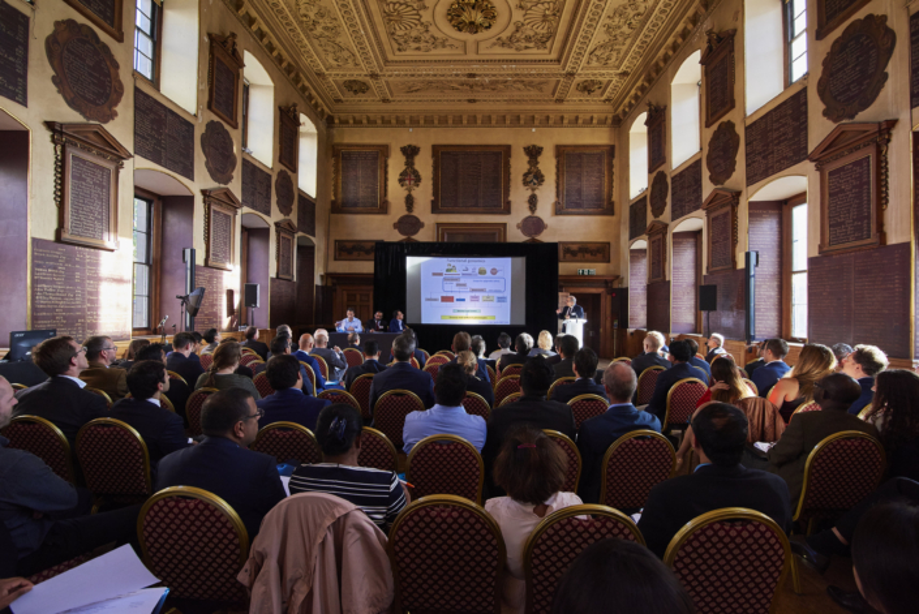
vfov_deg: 73.8
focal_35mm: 16
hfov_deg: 96.7
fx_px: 409
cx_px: 460
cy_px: 307
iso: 1250
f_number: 4.5
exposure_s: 1/160
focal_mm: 16
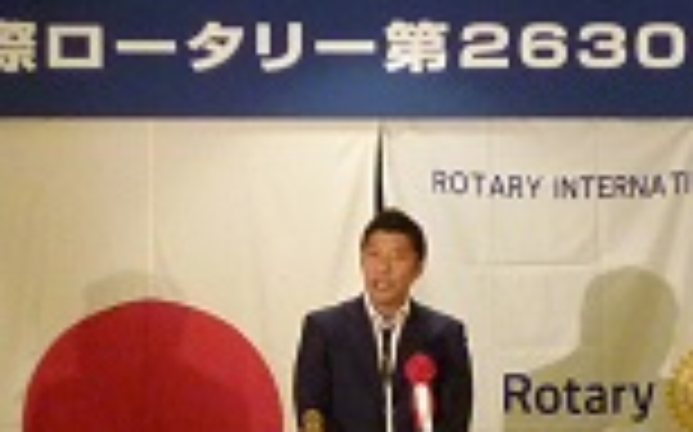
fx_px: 5020
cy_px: 493
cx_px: 434
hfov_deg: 7.9
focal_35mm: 266
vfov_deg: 4.9
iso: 400
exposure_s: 1/20
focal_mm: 9.9
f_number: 3.6
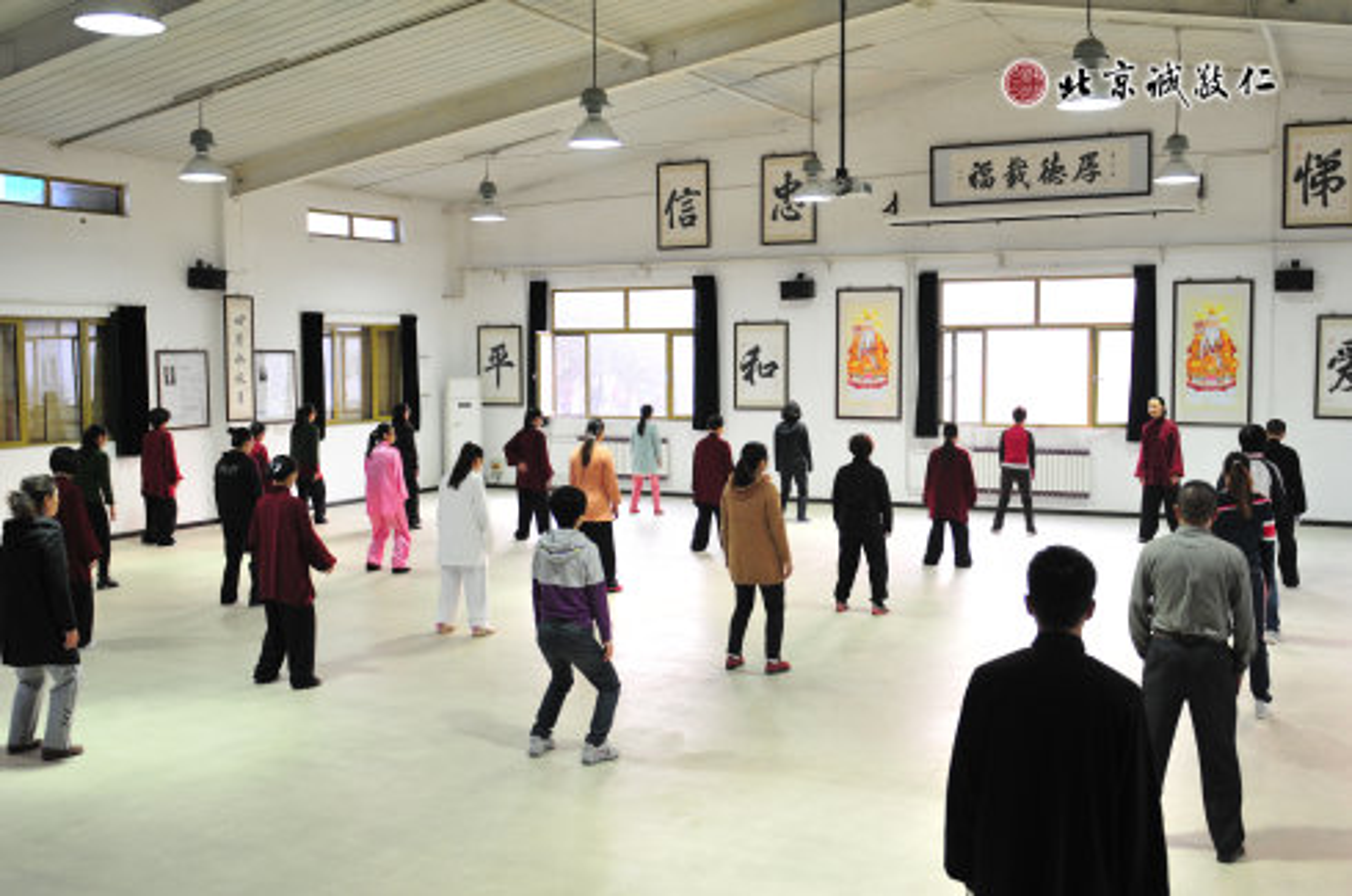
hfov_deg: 53.2
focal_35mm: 36
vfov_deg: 36.8
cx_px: 676
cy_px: 448
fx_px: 1350
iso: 500
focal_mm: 24
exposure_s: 1/40
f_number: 3.2
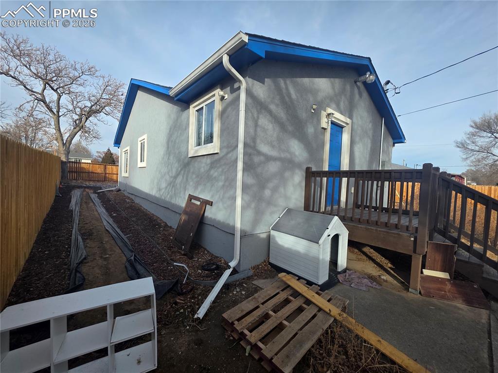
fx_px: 187
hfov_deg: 106.2
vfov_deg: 89.9
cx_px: 249
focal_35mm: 13
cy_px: 186
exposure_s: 1/924
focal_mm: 2.2
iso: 40
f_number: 1.9
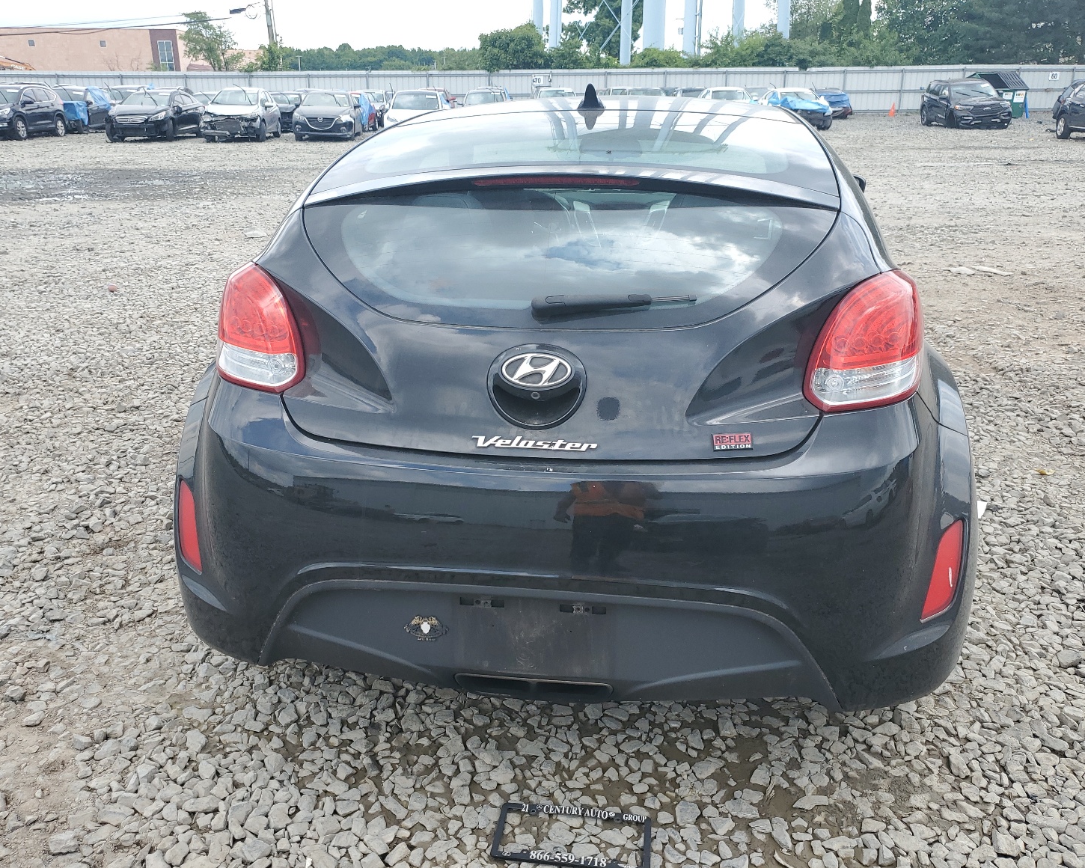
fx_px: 899
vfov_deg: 51.5
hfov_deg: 62.2
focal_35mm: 28
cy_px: 447
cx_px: 534
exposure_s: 1/1000
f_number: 1.5
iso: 50
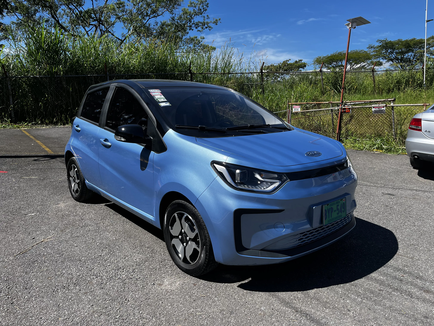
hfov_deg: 67.3
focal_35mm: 26
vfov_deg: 53.1
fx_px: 326
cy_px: 163
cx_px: 217
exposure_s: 1/2309
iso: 50
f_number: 1.6
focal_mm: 5.1
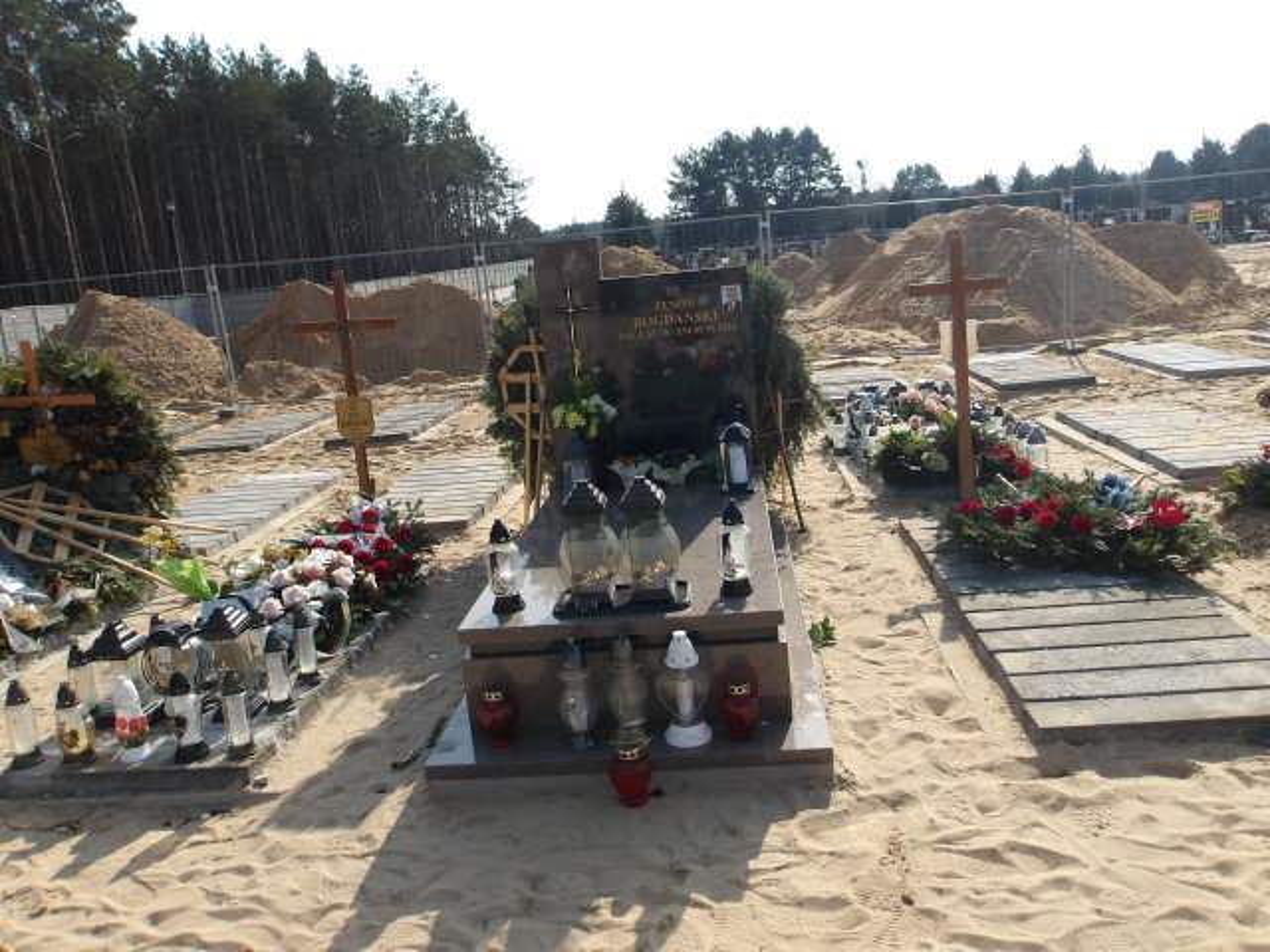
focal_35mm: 27
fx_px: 991
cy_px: 476
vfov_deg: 51.4
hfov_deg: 65.3
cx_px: 635
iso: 100
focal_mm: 4.9
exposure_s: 1/98
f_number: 10.4
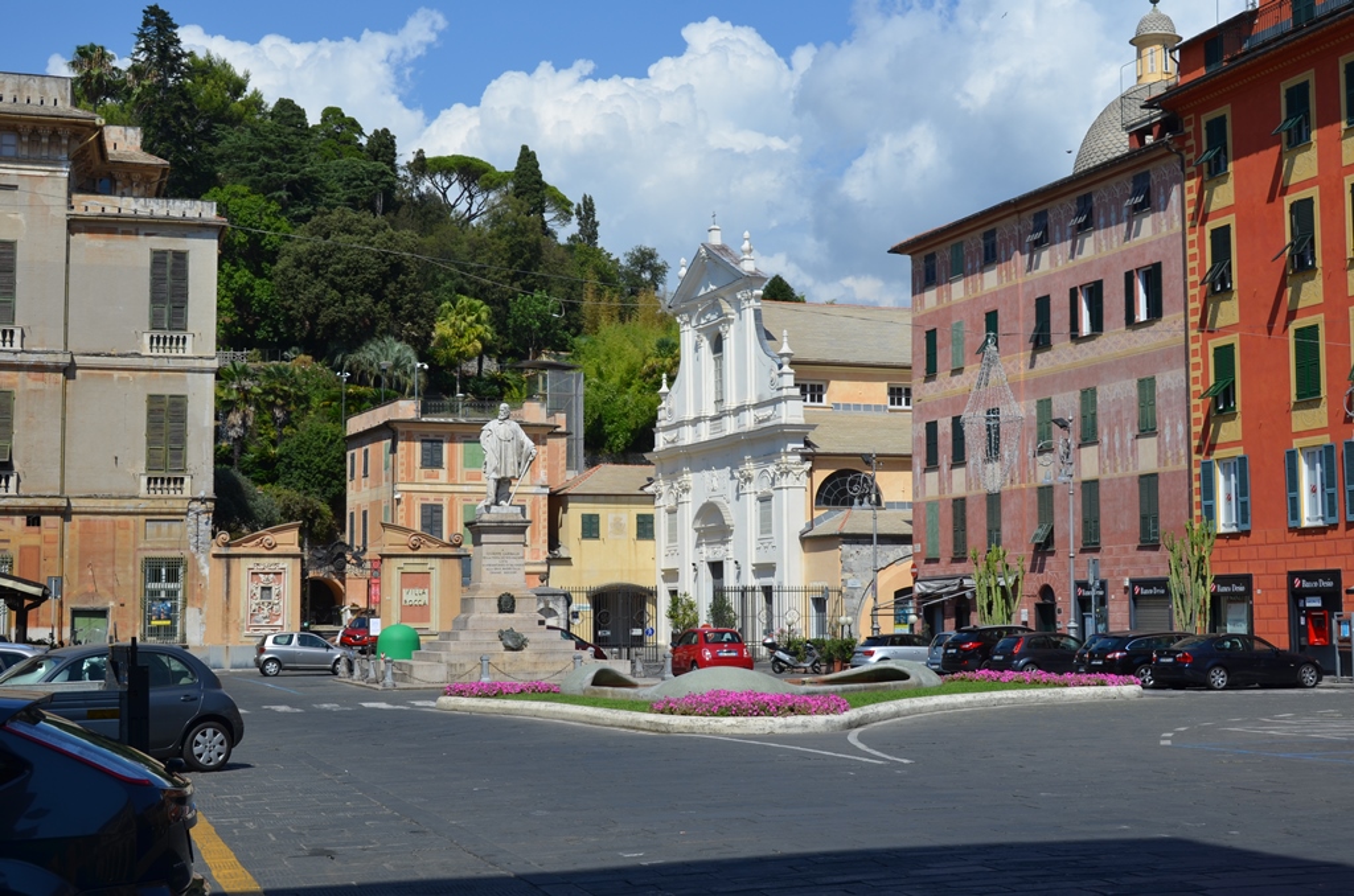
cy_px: 448
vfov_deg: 27.9
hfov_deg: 41.2
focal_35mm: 48
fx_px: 1801
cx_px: 677
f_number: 9
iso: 100
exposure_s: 1/320
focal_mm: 32
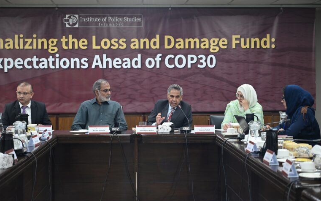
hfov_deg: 28.6
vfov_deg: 18.1
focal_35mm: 72
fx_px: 630
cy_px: 98
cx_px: 160
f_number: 4
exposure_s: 1/125
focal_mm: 70
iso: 800
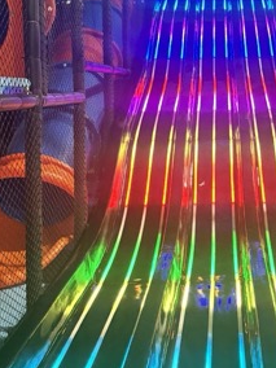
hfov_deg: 26.6
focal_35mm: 54
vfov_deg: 35.0
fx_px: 574
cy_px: 104
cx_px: 214
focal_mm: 6.76
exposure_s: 1/60
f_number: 1.78
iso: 800
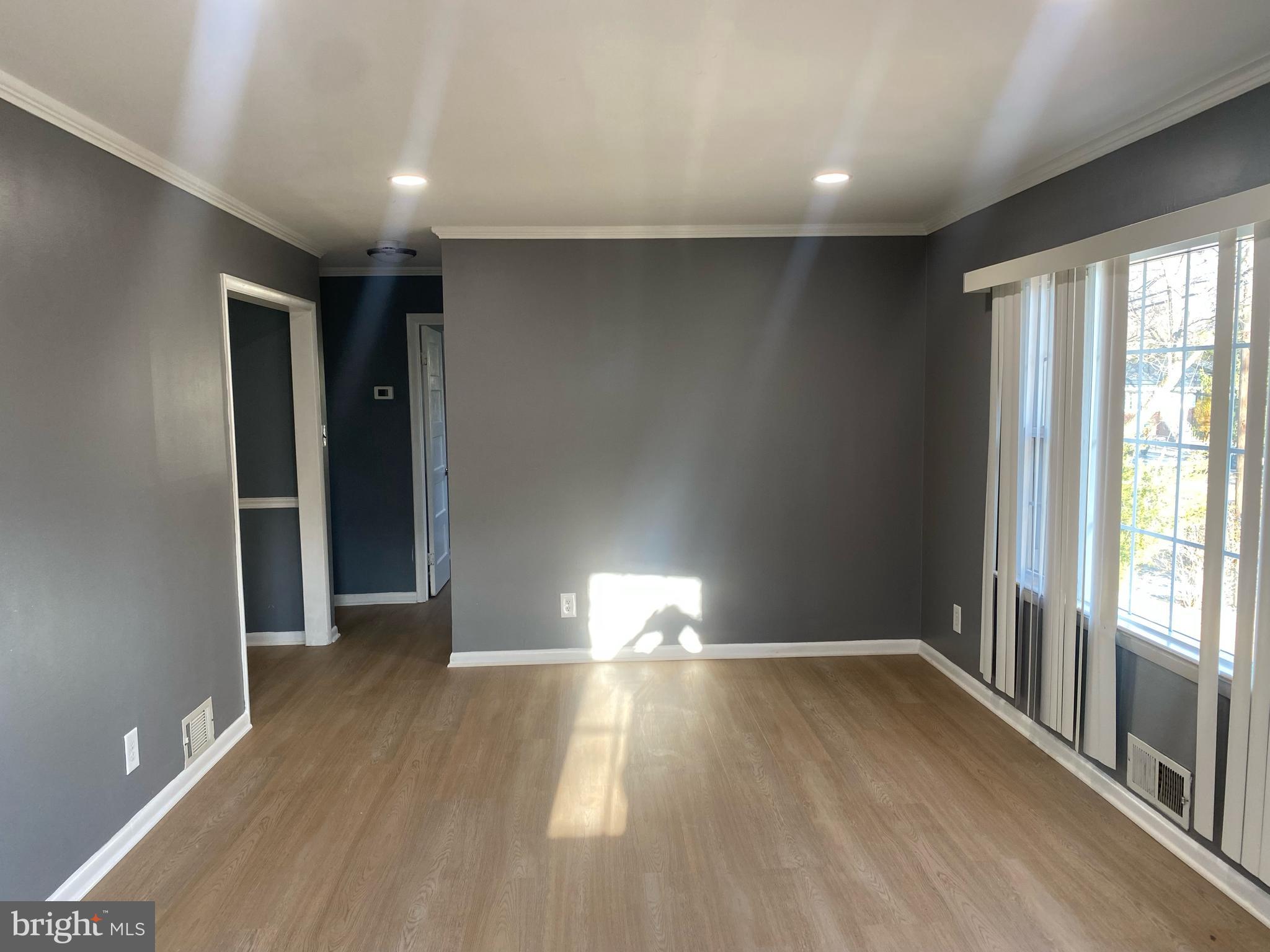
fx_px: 954
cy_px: 476
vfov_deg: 53.1
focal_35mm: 26
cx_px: 635
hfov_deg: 67.3
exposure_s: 1/120
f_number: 1.8
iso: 125
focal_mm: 4.25
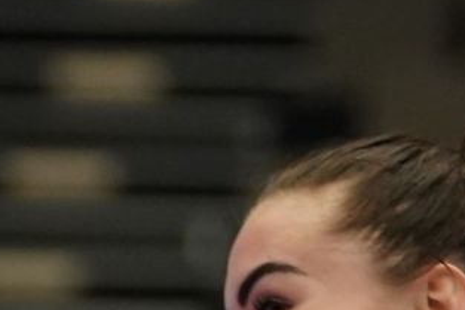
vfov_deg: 1.4
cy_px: 564
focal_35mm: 955
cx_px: -208
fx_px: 12341
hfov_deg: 2.2
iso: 2000
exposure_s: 1/1000
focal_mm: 111
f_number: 2.8
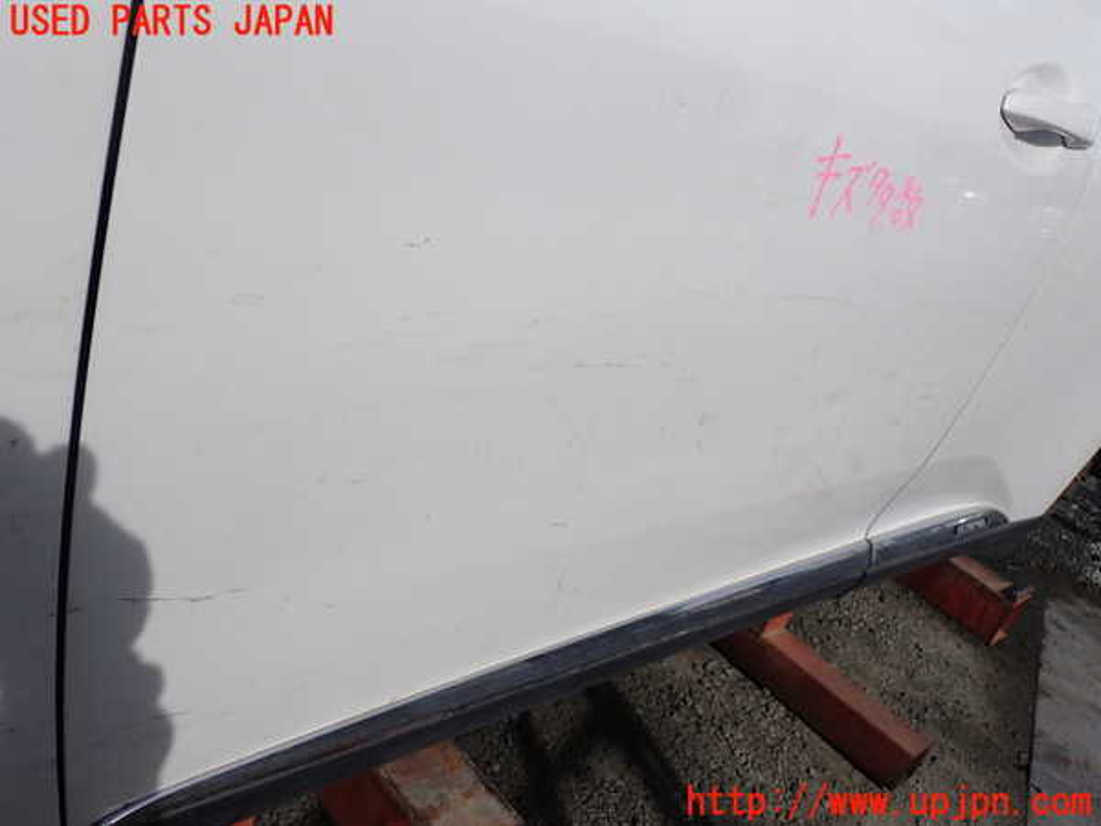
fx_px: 954
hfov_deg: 60.0
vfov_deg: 46.8
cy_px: 413
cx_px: 550
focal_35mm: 30
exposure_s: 1/320
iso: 100
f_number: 9
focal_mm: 5.4
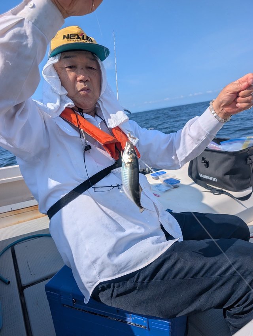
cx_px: 126
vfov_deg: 71.5
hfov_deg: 56.9
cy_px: 168
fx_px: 233
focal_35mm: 24
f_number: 1.68
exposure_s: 1/1689
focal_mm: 6.9
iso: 19
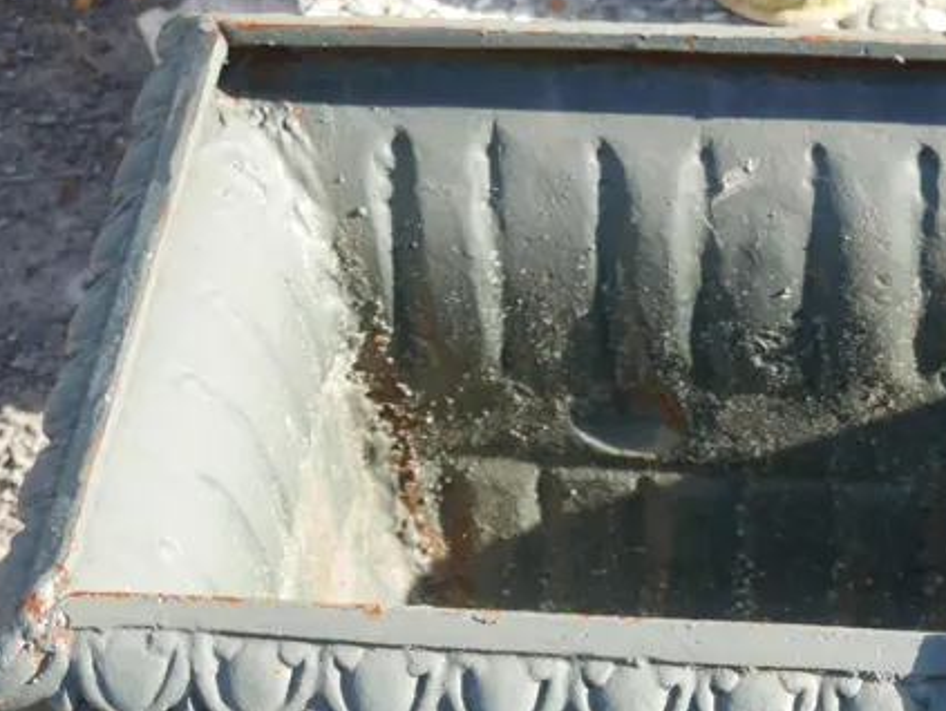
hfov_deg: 15.8
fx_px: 3310
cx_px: 1053
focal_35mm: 121
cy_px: 788
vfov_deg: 12.1
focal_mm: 25
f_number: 5.6
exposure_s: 1/125
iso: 200
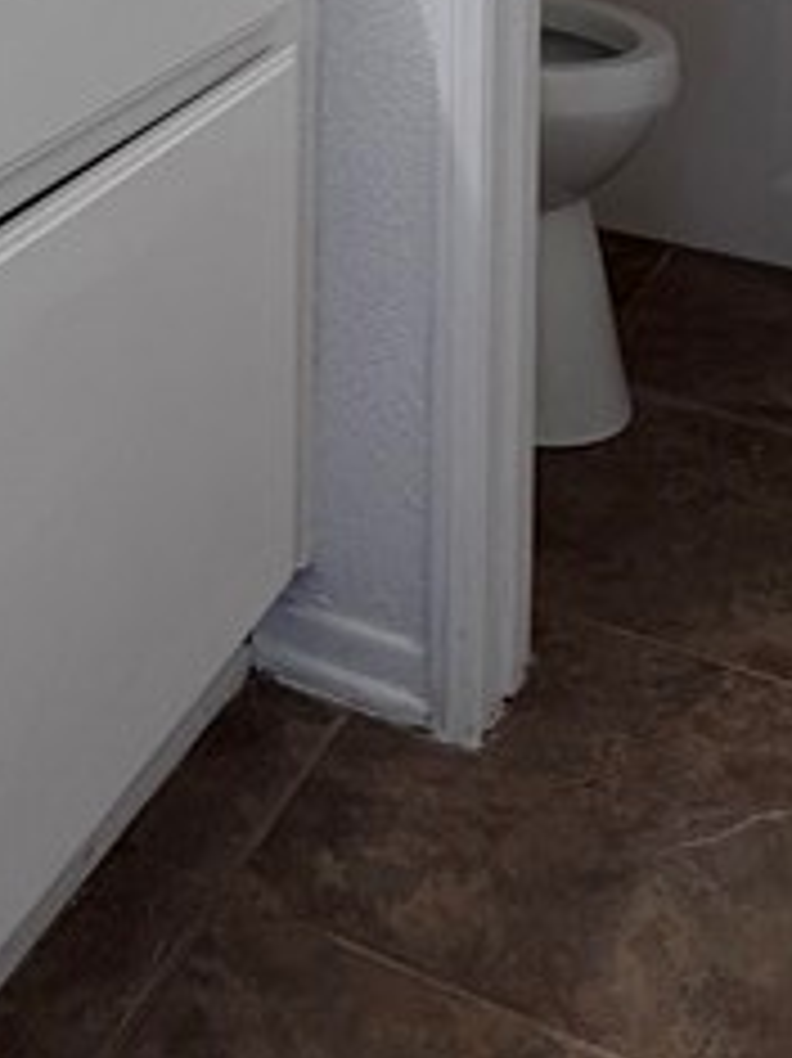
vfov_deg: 24.9
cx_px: 153
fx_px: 1863
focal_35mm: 61
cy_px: -500
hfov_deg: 23.6
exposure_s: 1/138
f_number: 2.2
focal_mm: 2.22
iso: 40
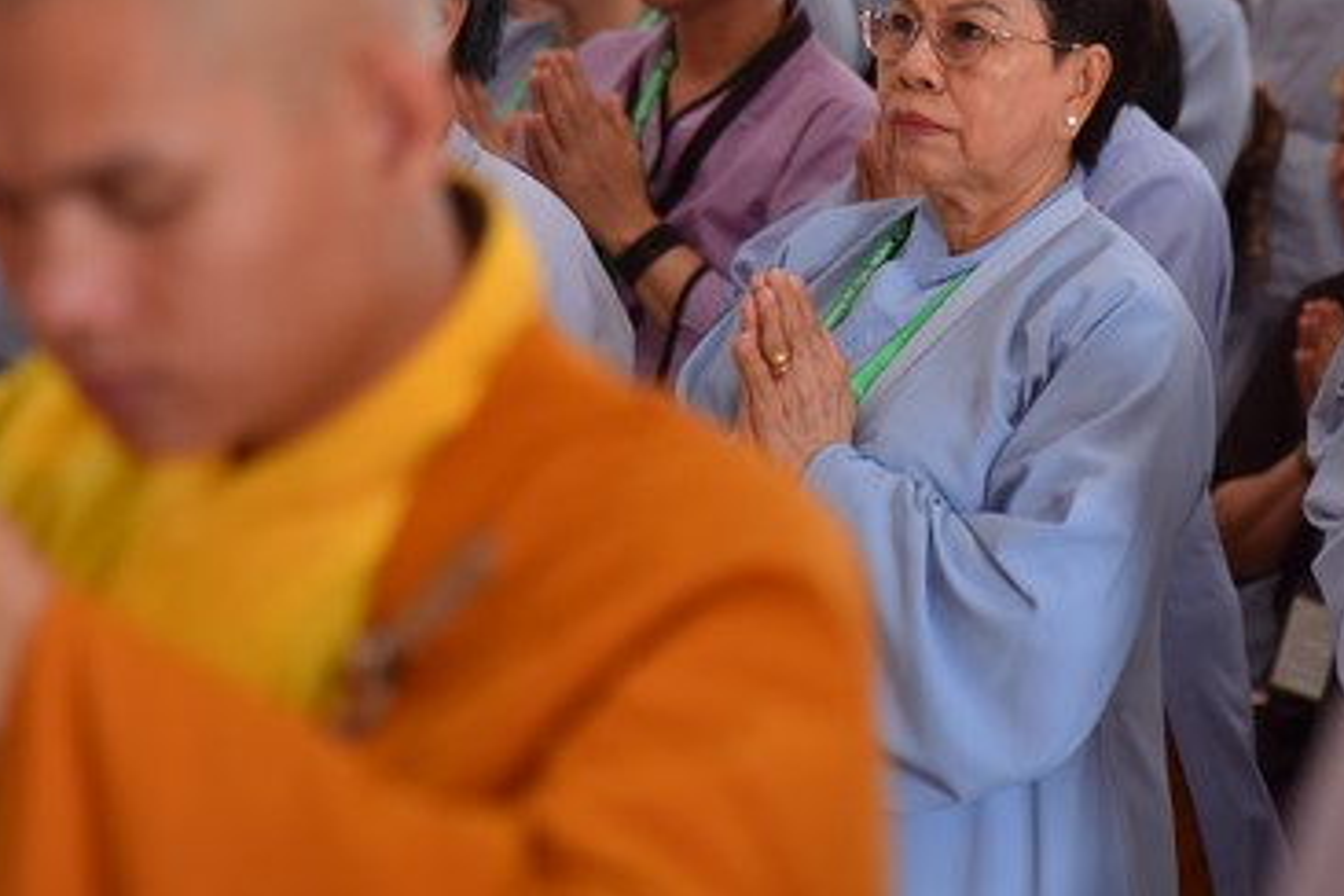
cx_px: 1025
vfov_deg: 6.4
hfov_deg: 9.6
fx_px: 7951
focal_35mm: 213
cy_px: 112
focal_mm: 120
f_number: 4.5
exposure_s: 1/125
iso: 500
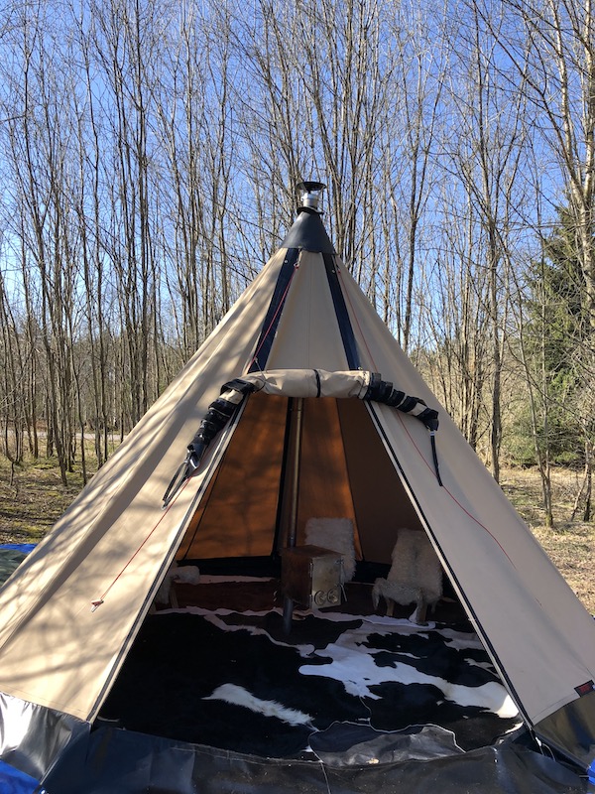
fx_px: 642
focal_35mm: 28
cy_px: 397
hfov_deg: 49.7
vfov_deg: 63.4
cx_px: 298
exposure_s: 1/649
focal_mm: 4
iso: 20
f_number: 1.8
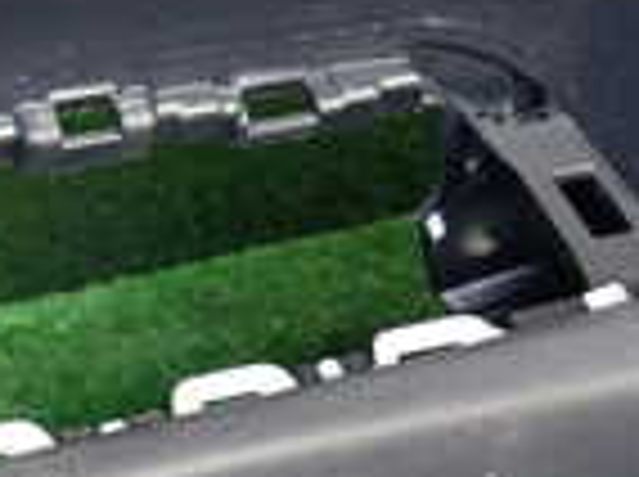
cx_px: -220
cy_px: -279
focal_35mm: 127
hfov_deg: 14.8
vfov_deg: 11.1
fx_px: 2340
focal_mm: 5.4
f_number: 2.3
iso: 200
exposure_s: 1/30
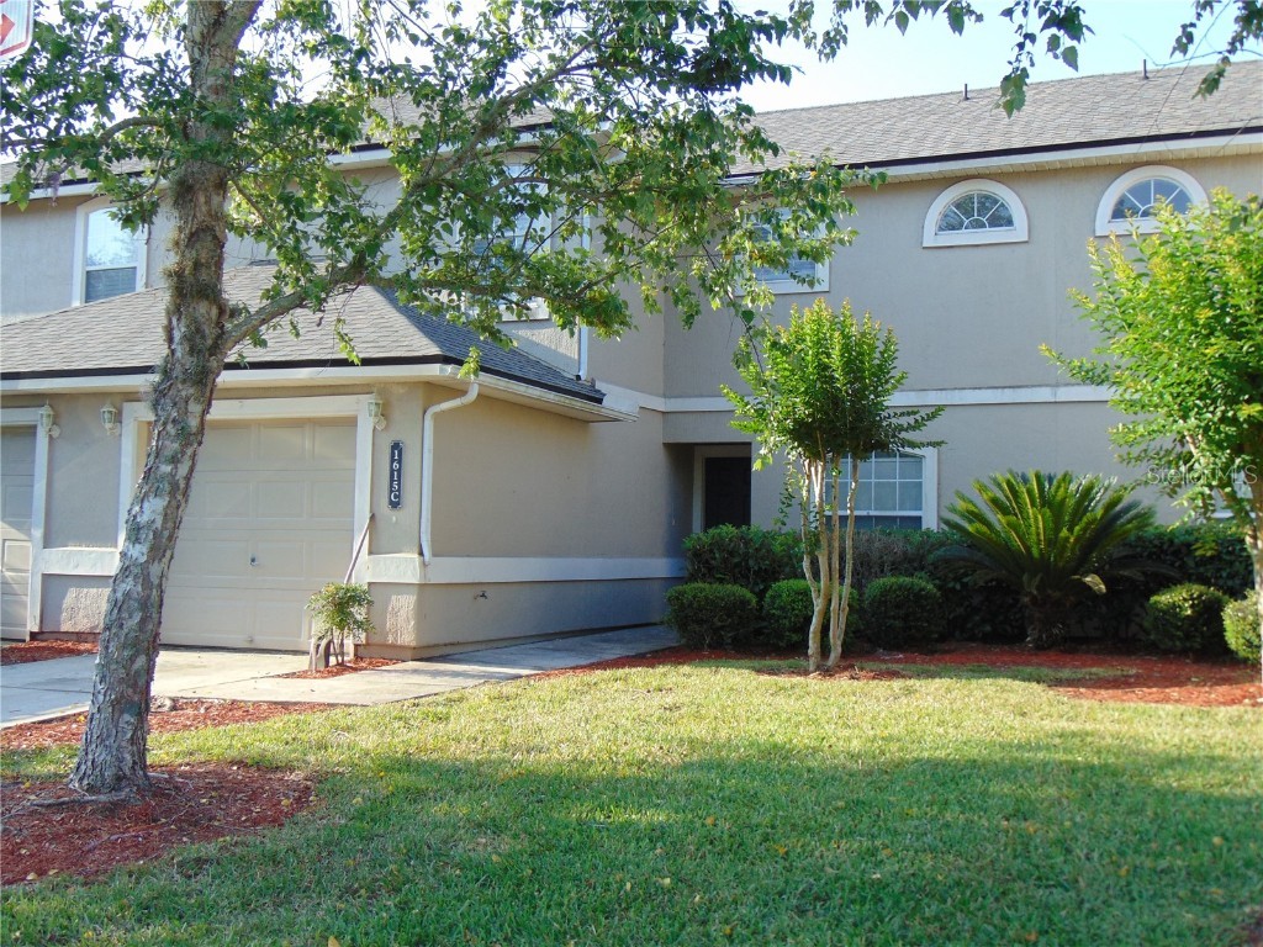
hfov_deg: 47.9
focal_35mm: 39
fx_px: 1423
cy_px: 474
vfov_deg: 36.8
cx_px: 632
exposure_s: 1/250
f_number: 3.3
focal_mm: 6.9
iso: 80
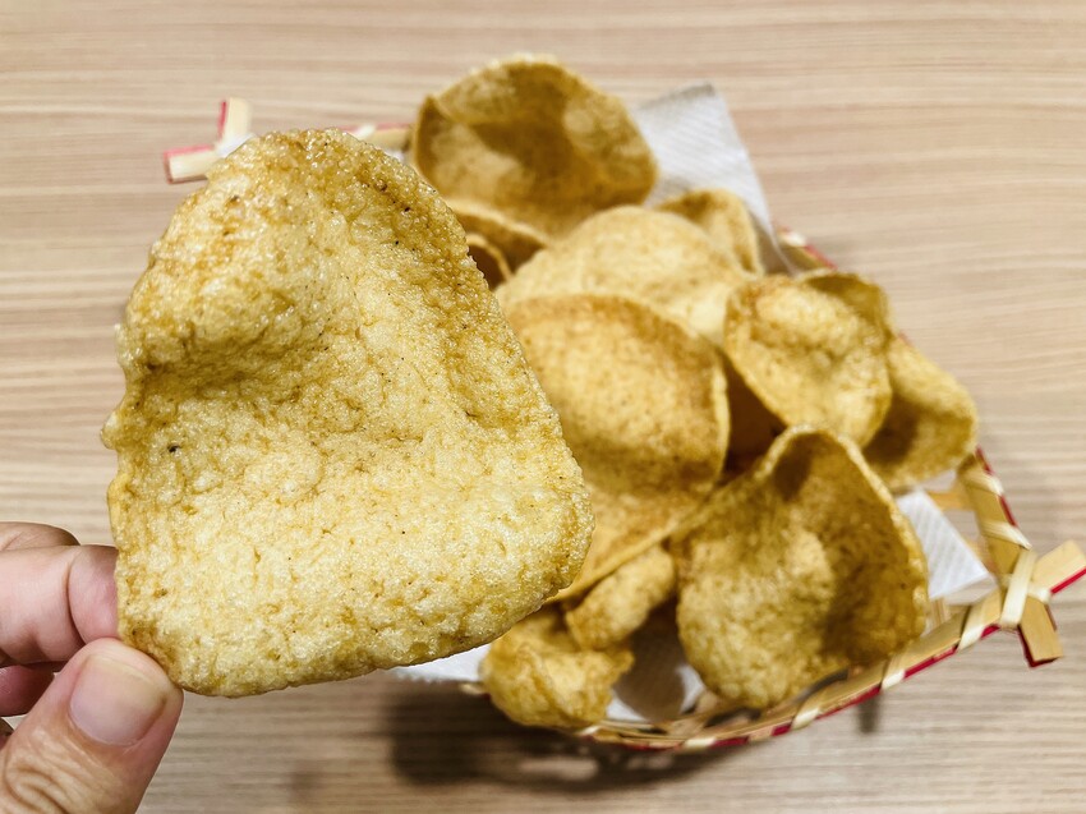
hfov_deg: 67.3
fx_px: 815
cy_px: 407
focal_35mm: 26
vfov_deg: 53.0
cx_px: 543
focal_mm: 4.2
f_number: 1.6
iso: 100
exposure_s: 1/120
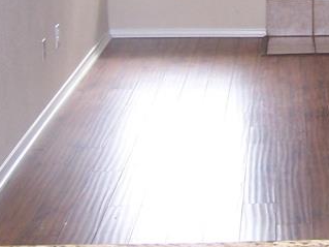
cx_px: 422
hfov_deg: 15.4
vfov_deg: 11.8
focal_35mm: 122
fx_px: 1159
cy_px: -60
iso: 140
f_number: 2.8
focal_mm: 6.3
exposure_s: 1/60
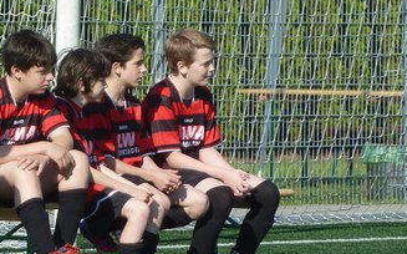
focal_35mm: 681
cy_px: 110
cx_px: 54
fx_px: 7550
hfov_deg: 3.1
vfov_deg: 1.9
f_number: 4.9
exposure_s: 1/320
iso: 80
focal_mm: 49.2
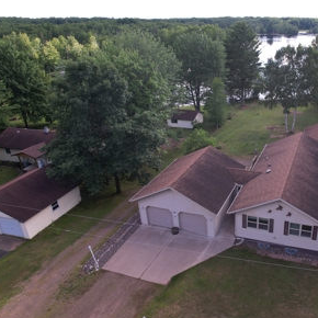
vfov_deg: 55.6
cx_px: 231
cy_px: 162
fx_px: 301
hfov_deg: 53.5
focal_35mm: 29
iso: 130
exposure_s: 1/15
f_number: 2.8
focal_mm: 8.38
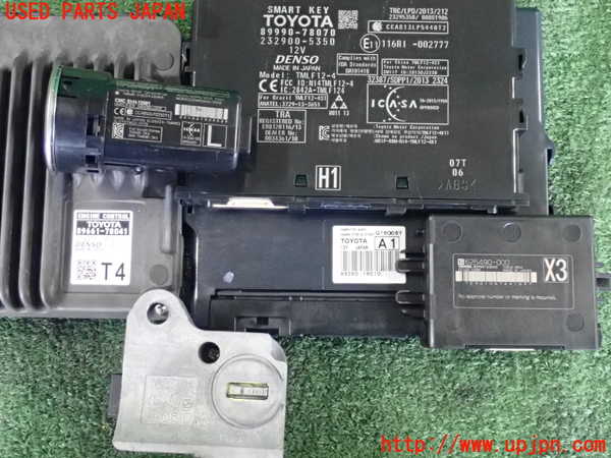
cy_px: 229
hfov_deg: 49.0
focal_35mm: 38
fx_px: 671
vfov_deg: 37.7
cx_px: 306
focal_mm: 6.86
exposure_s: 1/40
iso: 2000
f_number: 3.5
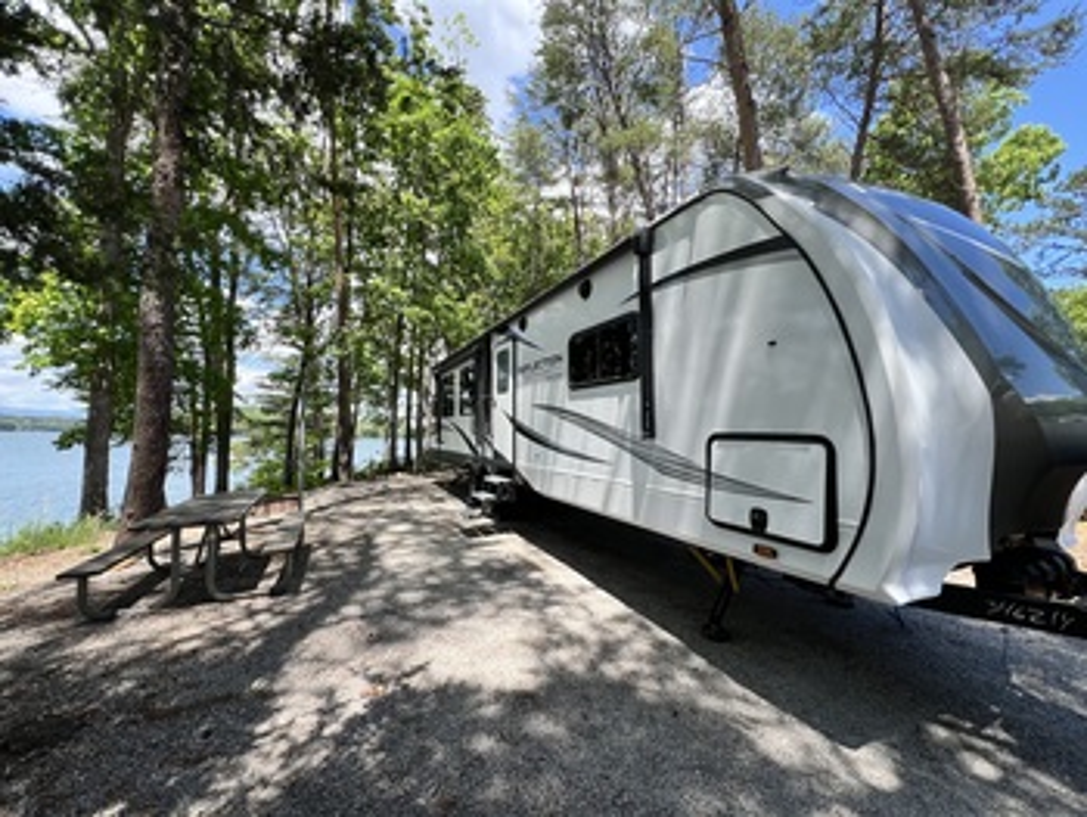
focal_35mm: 13
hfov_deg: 106.1
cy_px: 408
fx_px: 409
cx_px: 544
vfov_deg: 90.0
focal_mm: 1.57
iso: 32
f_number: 1.8
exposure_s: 1/547
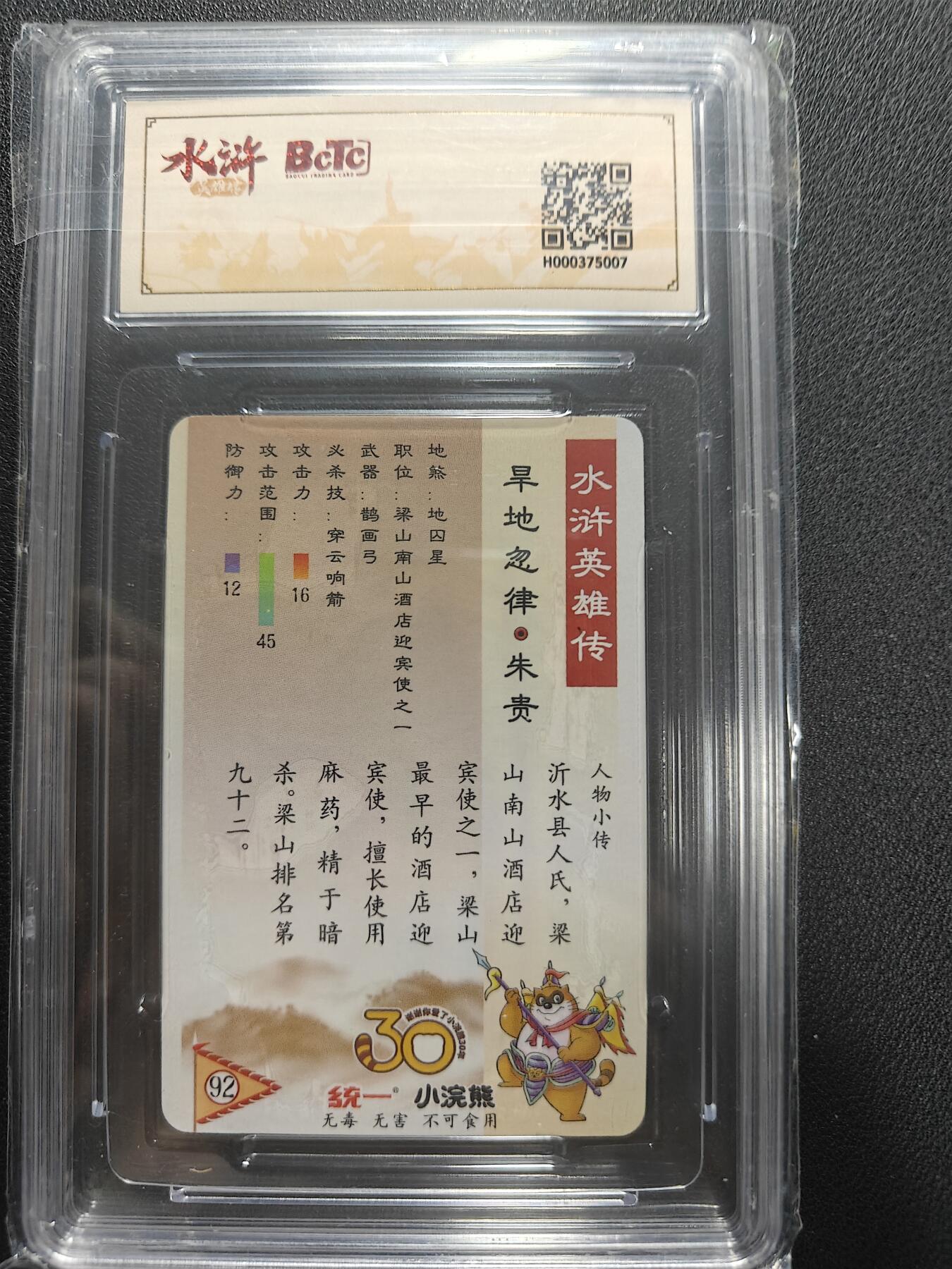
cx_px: 476
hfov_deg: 56.8
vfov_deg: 71.6
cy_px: 634
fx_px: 880
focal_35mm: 24
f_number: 1.8
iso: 200
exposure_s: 1/50
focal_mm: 5.59
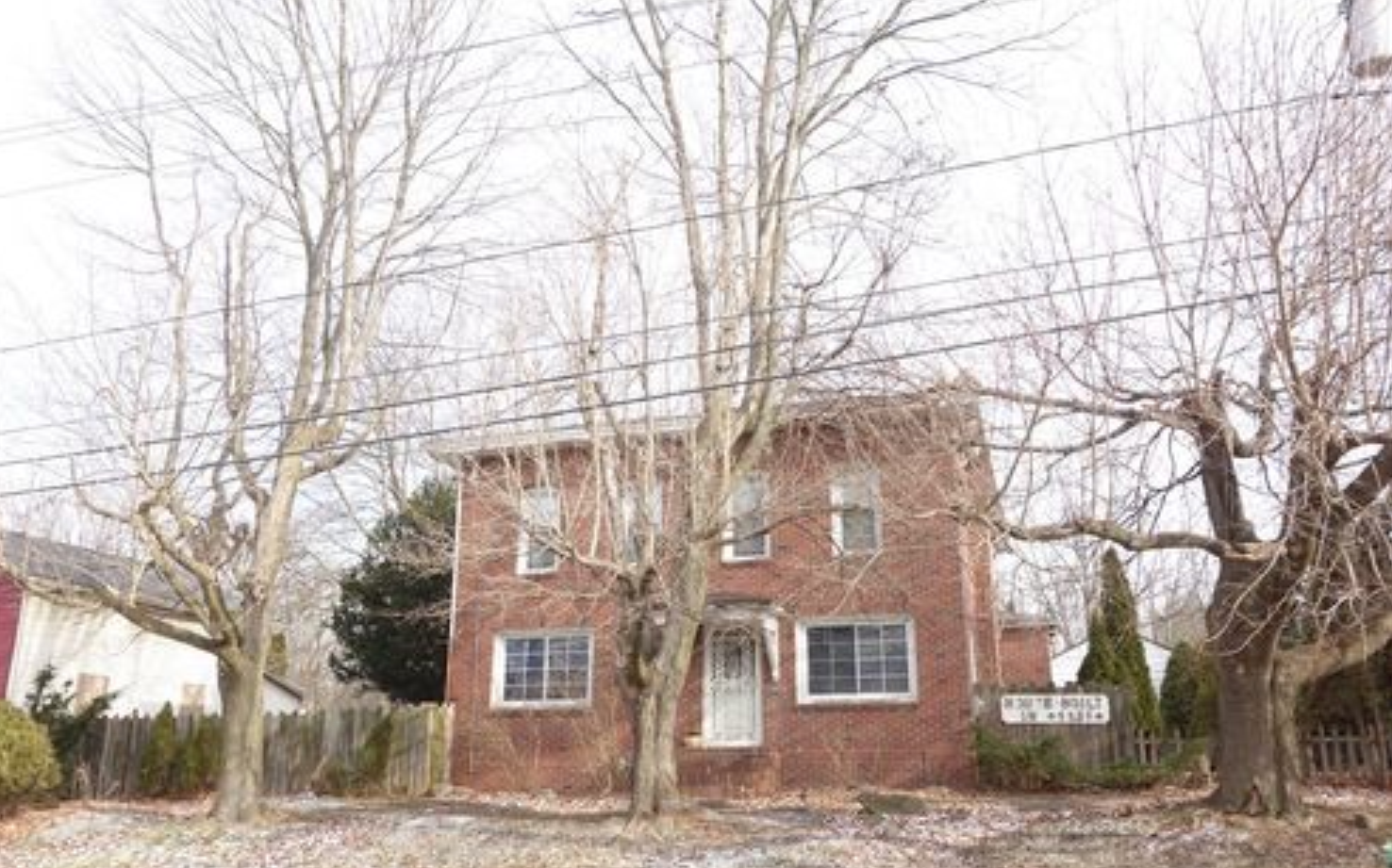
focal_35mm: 29
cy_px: 445
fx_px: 1100
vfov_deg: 43.1
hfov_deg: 64.7
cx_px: 690
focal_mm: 10.4
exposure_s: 1/100
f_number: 5.6
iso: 125
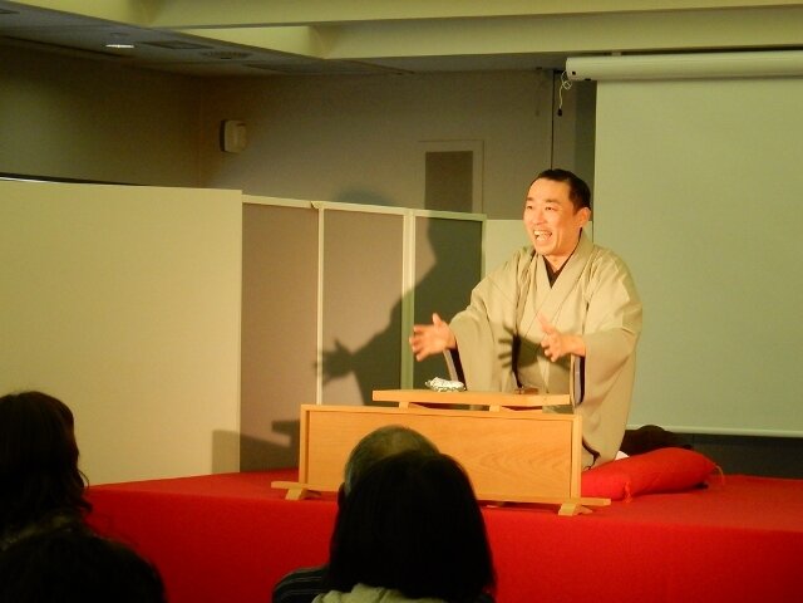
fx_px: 2714
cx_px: 402
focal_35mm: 117
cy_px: 302
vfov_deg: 12.7
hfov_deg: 16.8
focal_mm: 20.9
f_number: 5.6
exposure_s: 1/60
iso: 800
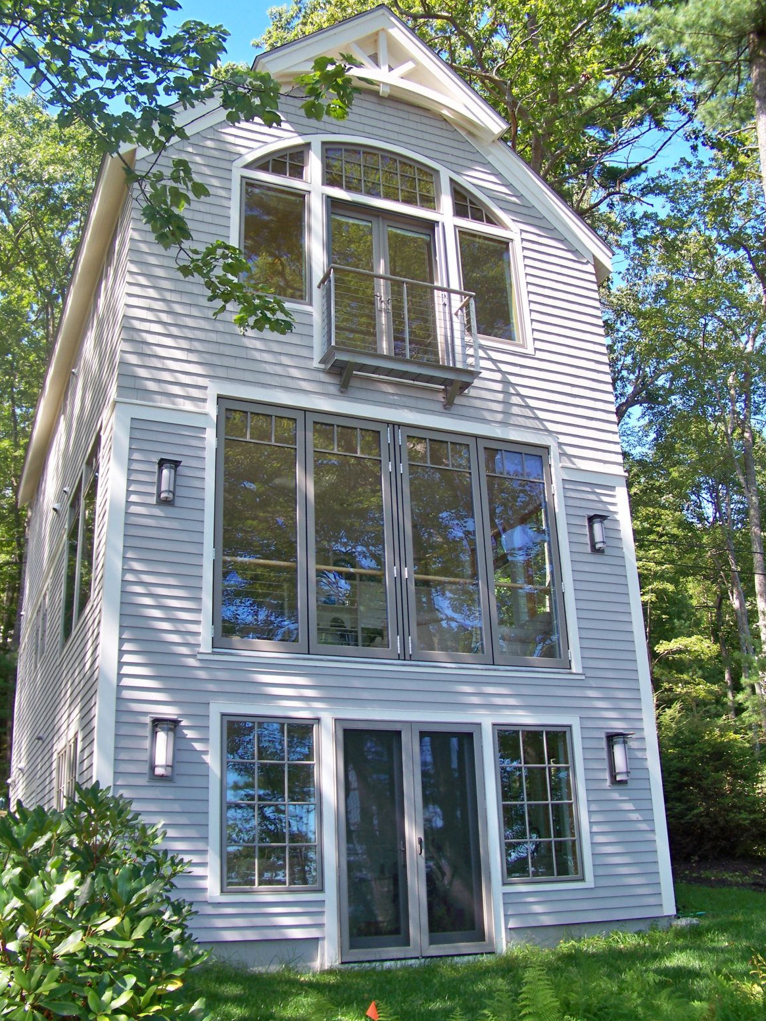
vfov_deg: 53.9
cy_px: 497
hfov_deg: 41.8
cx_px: 387
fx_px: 1003
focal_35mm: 34
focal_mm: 5.85
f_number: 2.8
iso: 64
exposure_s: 1/160
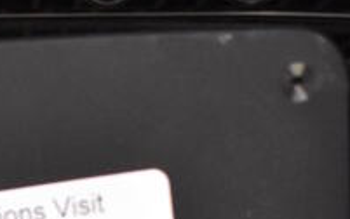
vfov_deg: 8.3
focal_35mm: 125
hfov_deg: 16.3
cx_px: -10
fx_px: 1193
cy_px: 719
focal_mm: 18
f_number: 3.5
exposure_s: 1/125
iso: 4500
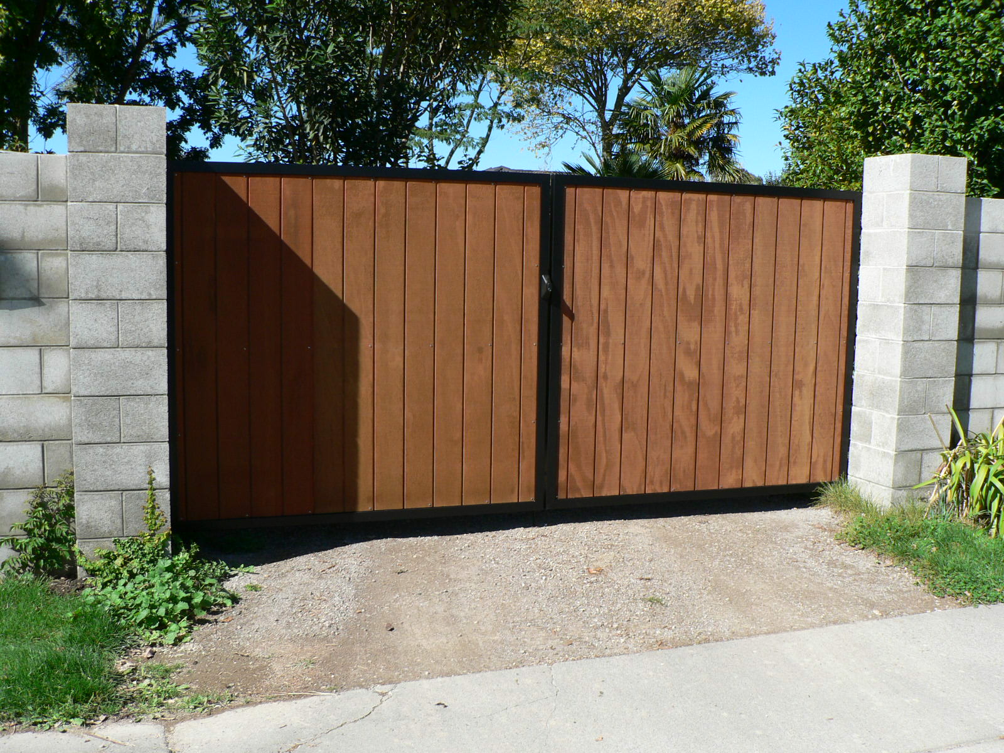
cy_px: 376
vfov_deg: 39.7
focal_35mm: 36
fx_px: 1044
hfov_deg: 51.4
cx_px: 502
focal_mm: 6
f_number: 4.5
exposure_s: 1/400
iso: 80
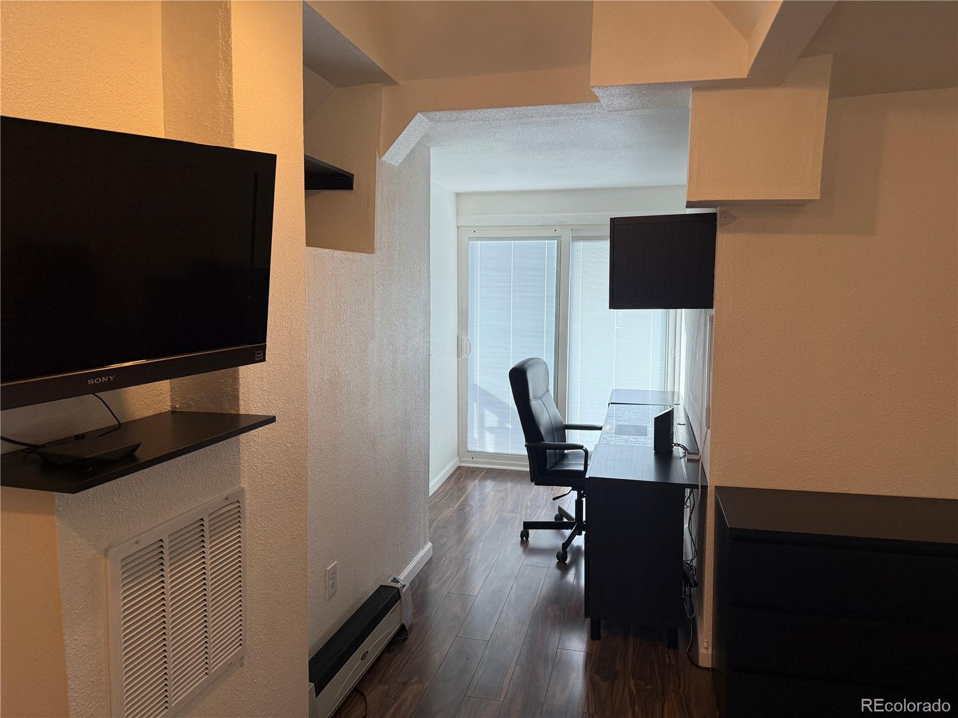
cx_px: 479
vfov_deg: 56.8
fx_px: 664
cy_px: 359
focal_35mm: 24
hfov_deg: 71.6
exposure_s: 1/184
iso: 160
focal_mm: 6.76
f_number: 1.78
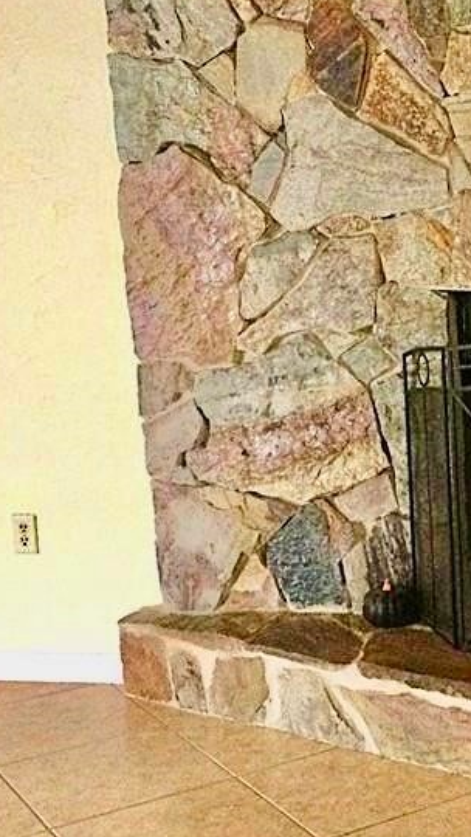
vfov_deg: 32.8
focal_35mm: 64
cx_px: 527
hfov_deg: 18.1
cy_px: 380
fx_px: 1420
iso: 200
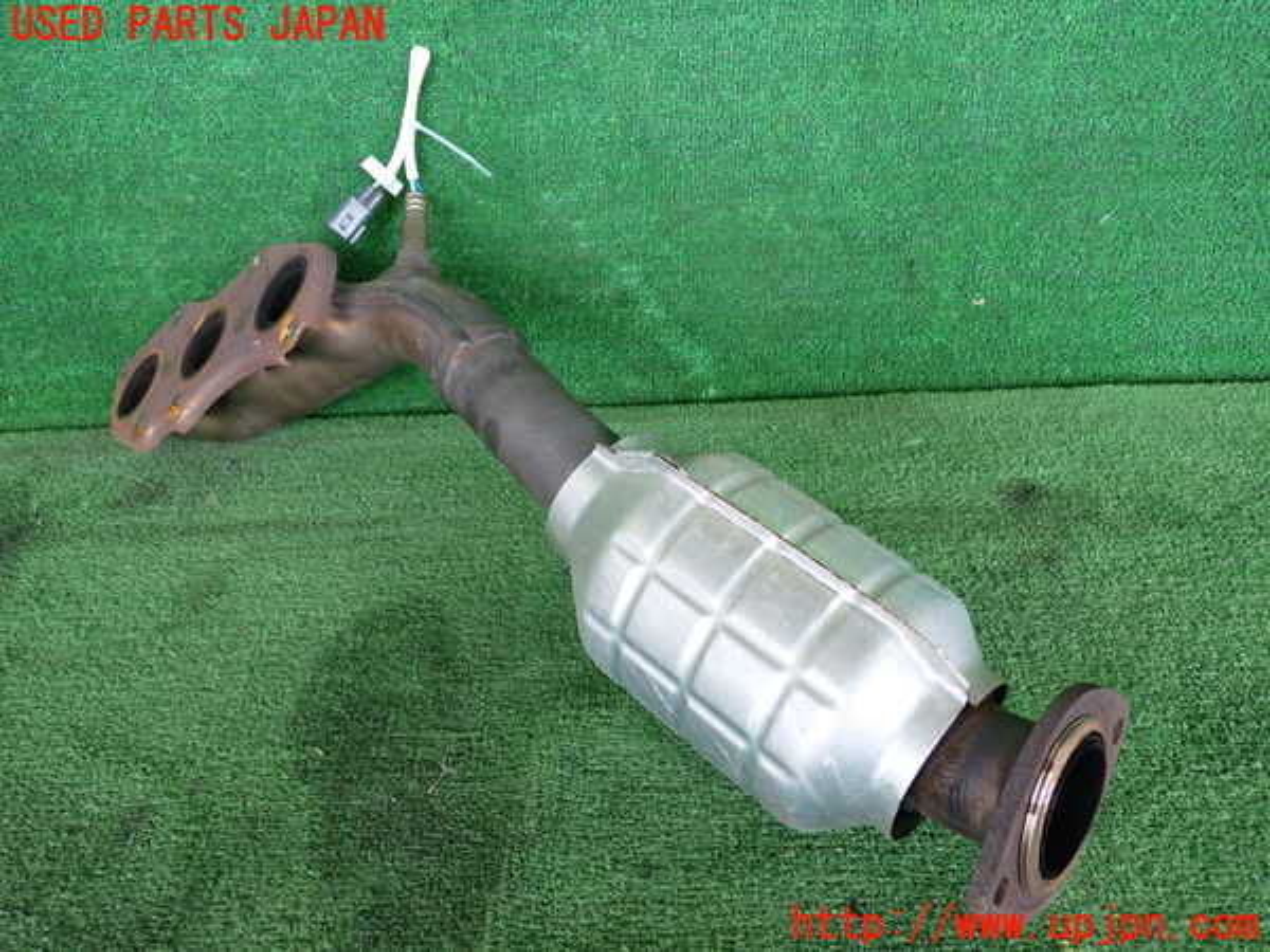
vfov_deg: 46.8
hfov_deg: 60.0
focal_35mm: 30
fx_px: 1101
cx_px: 635
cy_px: 476
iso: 250
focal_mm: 5.4
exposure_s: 1/125
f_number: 2.3
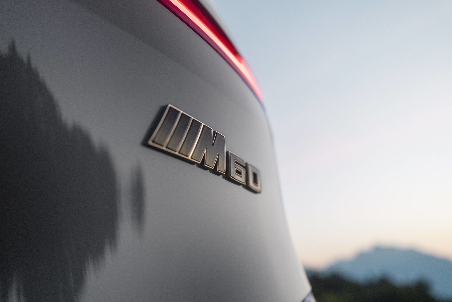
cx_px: 226
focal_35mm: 35
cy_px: 151
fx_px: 439
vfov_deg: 37.9
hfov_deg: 54.4
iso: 2500
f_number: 3.2
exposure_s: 1/125
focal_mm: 35
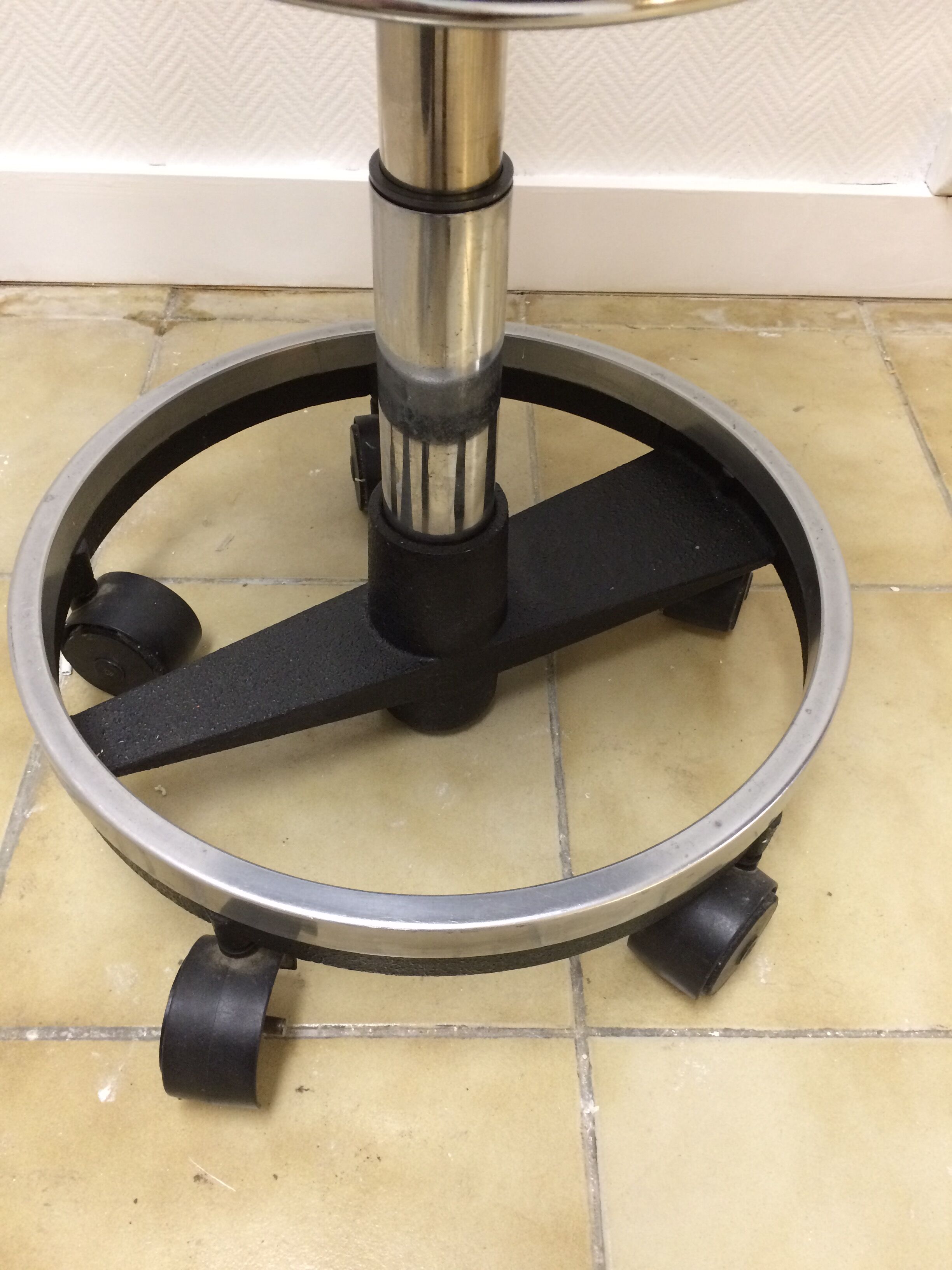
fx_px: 1063
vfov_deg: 61.7
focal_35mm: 29
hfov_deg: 48.2
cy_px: 635
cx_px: 476
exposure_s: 1/33
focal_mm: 4.15
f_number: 2.2
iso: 250
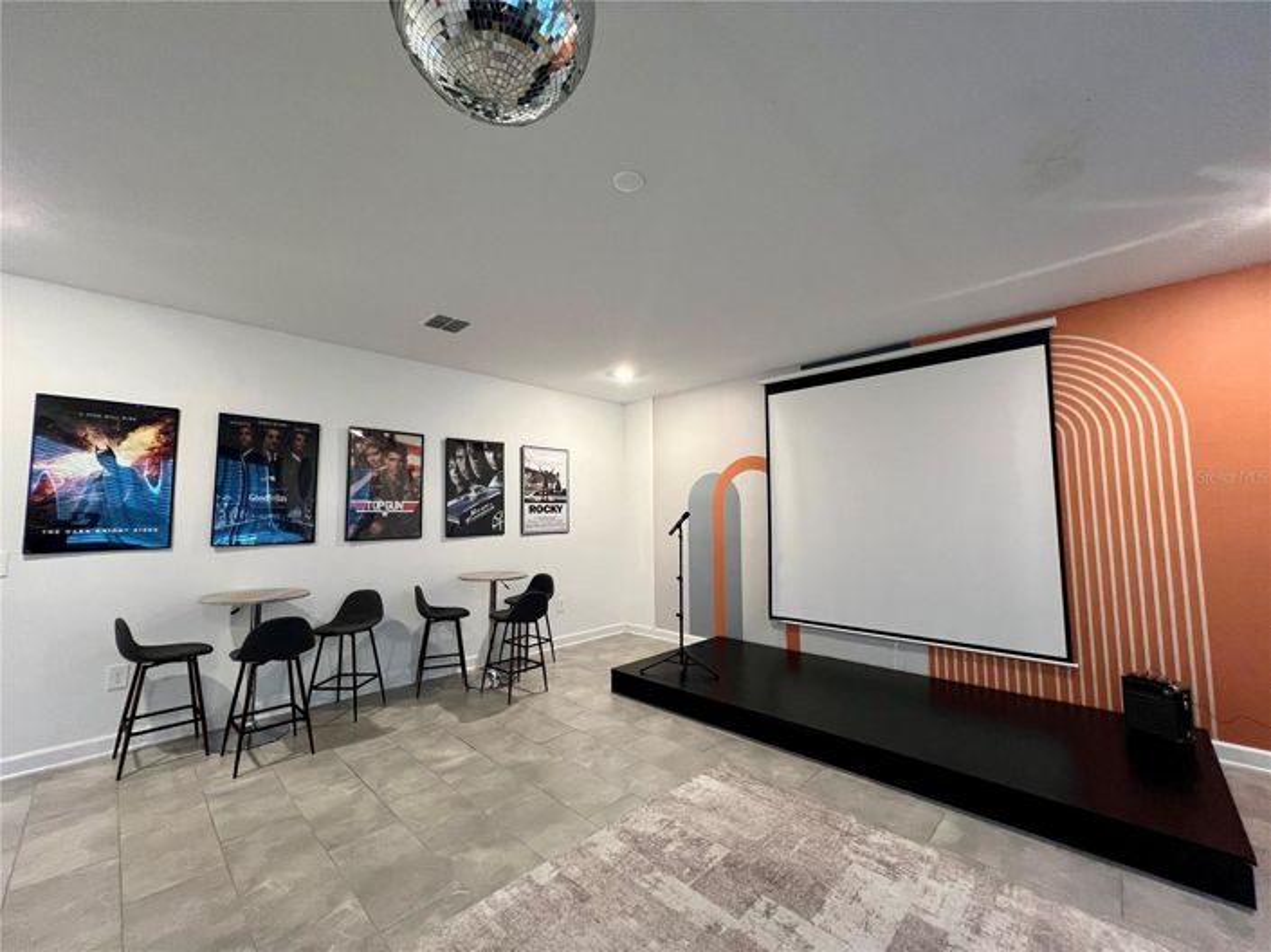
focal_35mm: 13
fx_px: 477
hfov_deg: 106.2
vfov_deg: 89.9
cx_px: 636
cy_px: 476
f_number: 1.8
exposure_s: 1/60
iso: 320
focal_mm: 1.57
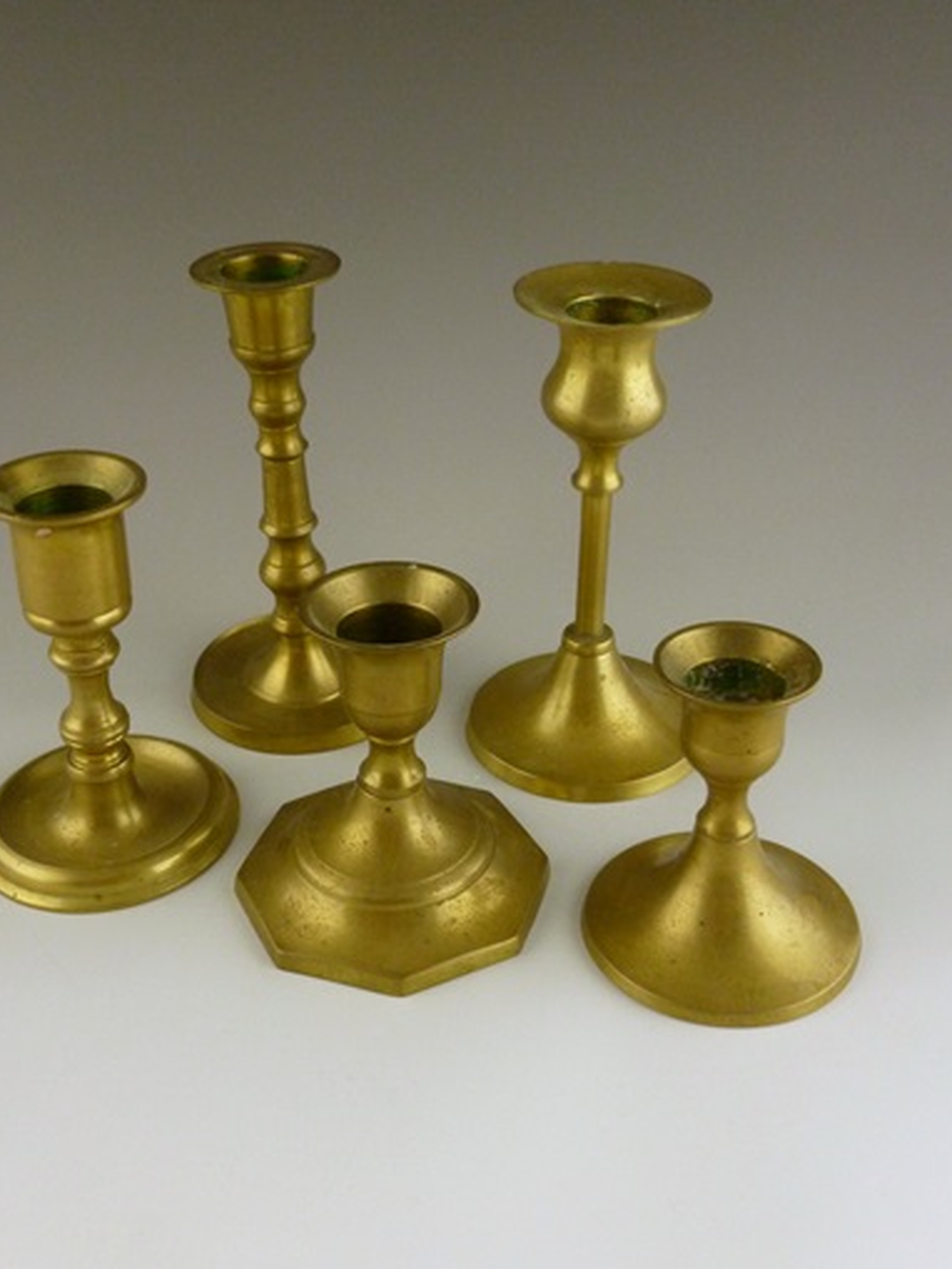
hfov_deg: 42.9
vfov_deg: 55.3
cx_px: 419
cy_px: 628
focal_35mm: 33
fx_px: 1210
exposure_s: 1/500
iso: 400
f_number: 3.3
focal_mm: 5
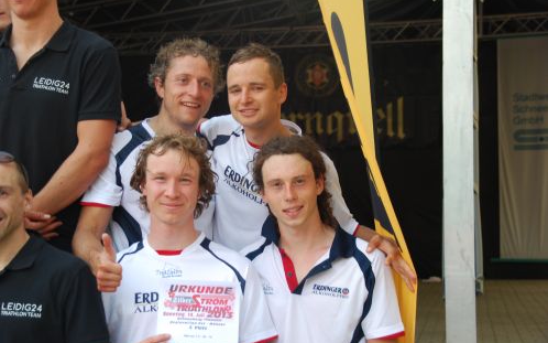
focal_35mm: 80
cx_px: 274
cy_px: 180
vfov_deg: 16.3
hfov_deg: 25.8
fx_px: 1195
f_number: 5.6
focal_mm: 52
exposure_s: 1/125
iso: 200
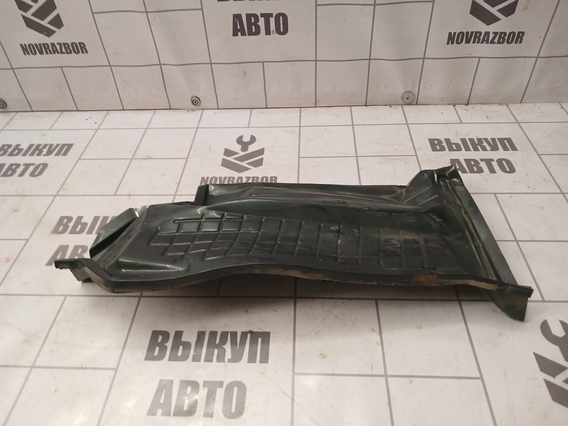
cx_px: 284
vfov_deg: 51.4
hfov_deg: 65.3
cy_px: 213
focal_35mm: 27
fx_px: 443
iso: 160
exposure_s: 1/50
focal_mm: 4
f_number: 1.8
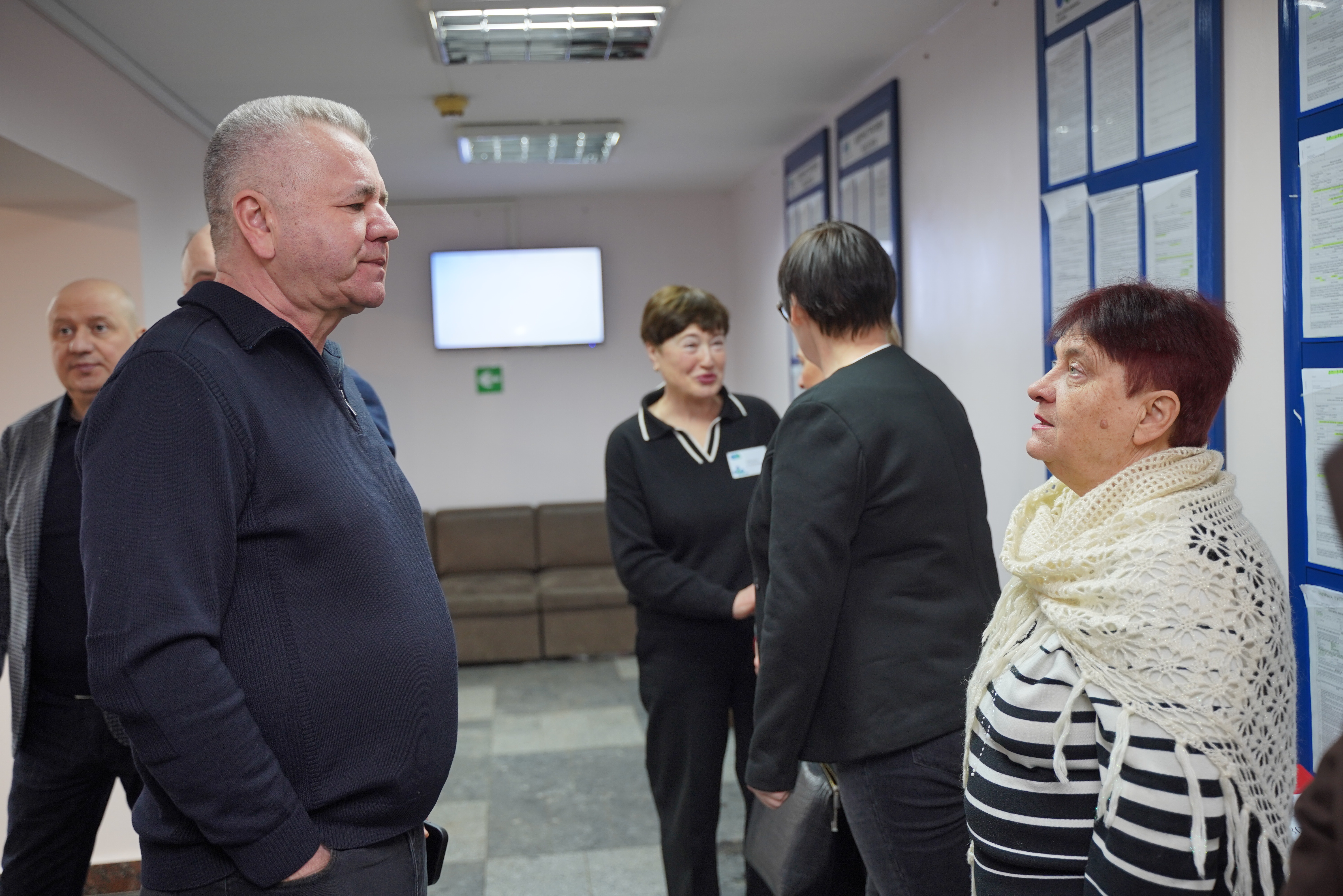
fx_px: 1418
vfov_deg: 35.1
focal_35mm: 38
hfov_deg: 50.7
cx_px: 672
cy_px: 448
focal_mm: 38
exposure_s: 1/60
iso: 400
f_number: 2.8
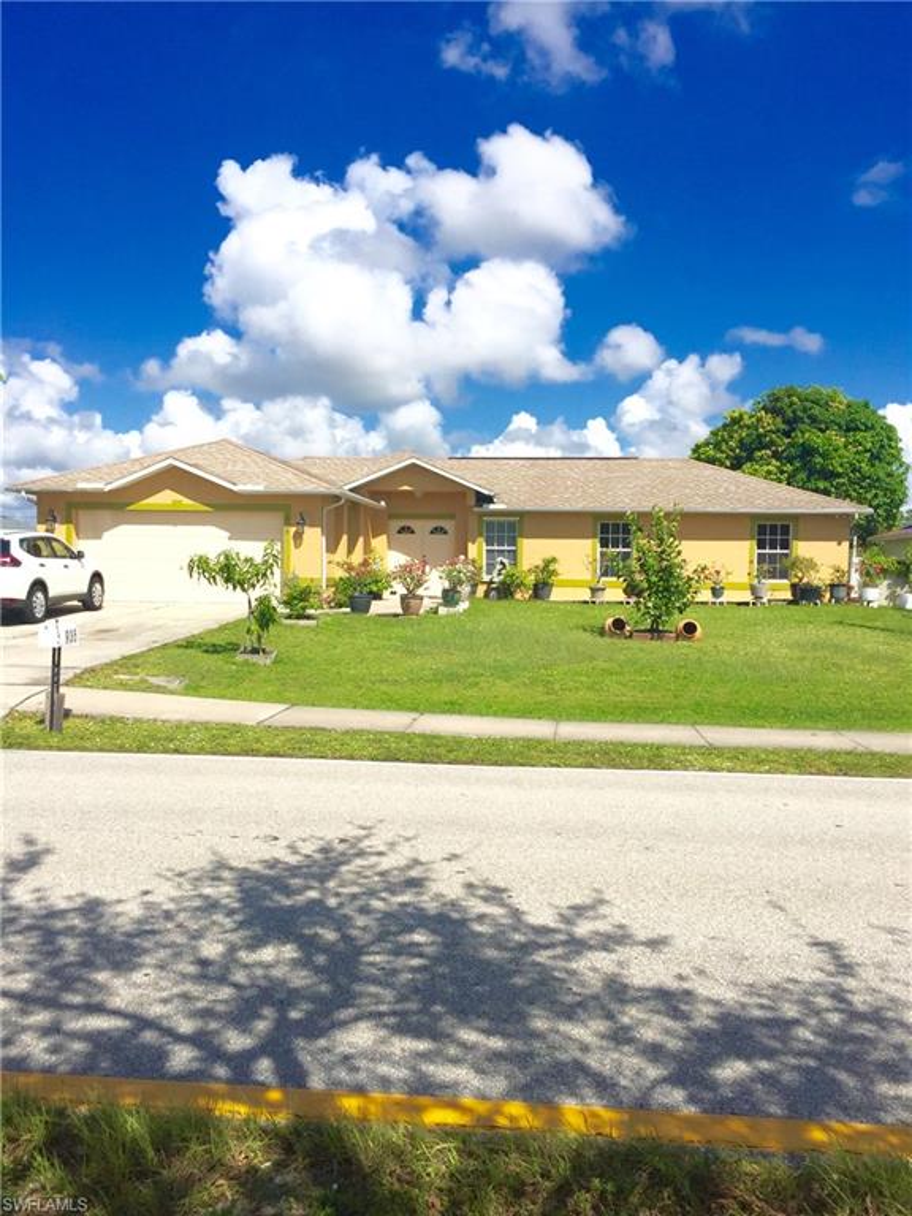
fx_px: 1019
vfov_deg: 61.7
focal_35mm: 29
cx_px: 456
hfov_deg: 48.2
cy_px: 608
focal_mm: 4.15
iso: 32
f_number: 2.2
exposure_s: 1/3968
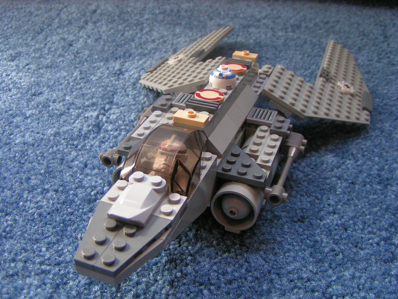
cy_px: 150
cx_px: 199
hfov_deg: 49.0
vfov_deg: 37.7
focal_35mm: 38
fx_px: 437
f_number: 2.8
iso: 100
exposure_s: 1/40
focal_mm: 5.8
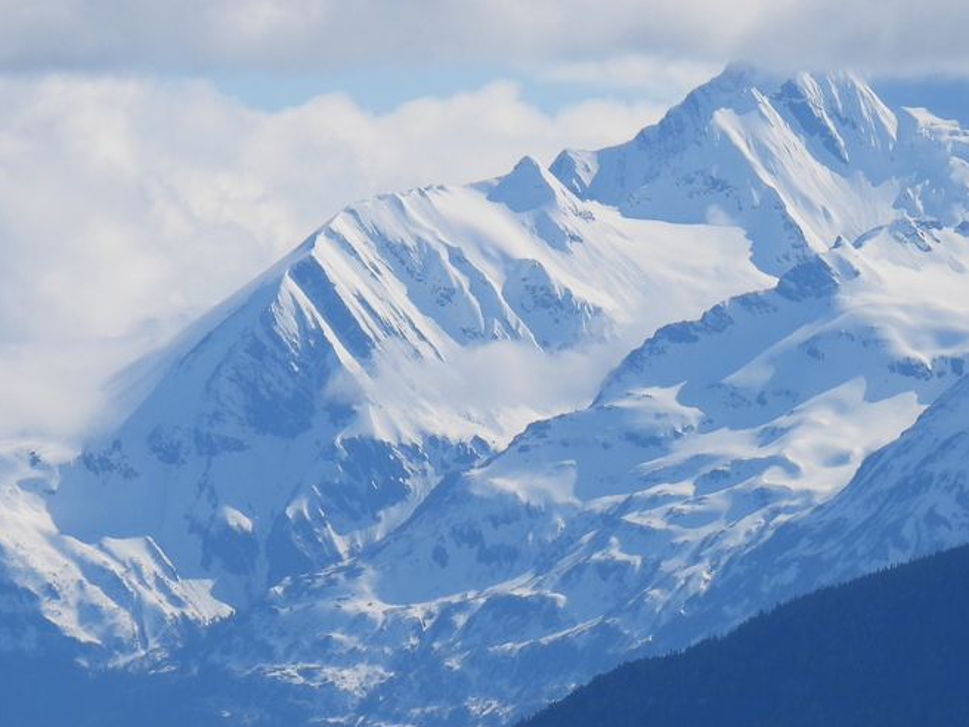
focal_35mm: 742
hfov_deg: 2.7
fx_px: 20771
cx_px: 510
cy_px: 471
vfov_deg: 2.0
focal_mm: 67.8
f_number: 5
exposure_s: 1/1250
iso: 100
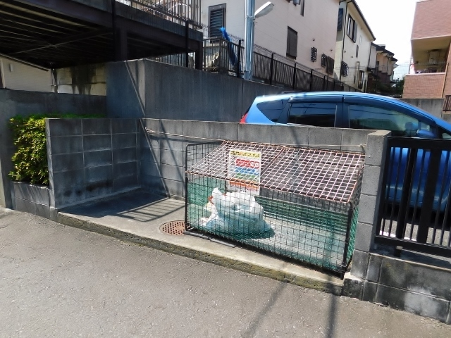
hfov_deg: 73.9
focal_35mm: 23
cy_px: 169
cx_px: 226
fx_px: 300
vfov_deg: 58.9
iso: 125
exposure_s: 1/800
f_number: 3
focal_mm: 4
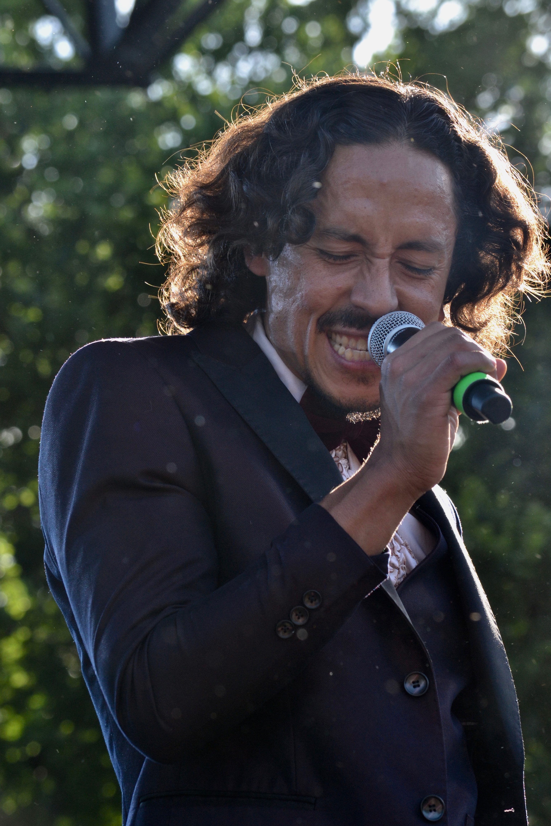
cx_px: 276
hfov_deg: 7.0
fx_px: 4477
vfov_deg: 10.5
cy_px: 413
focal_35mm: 195
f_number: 9
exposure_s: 1/200
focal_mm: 130
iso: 400
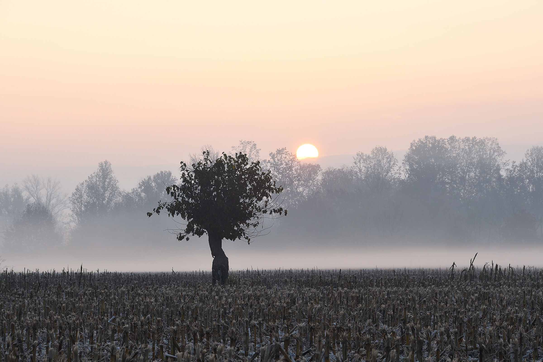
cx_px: 272
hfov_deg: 14.4
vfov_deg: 9.7
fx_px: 2142
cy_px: 181
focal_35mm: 142
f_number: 10
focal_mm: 95
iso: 100
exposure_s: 1/40
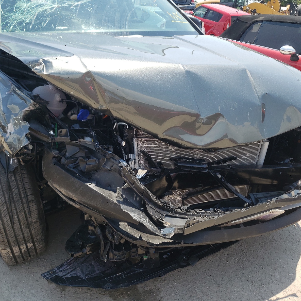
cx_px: 151
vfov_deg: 52.5
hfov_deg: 52.5
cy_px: 151
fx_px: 305
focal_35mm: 31
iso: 50
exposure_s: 1/1429
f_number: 1.5
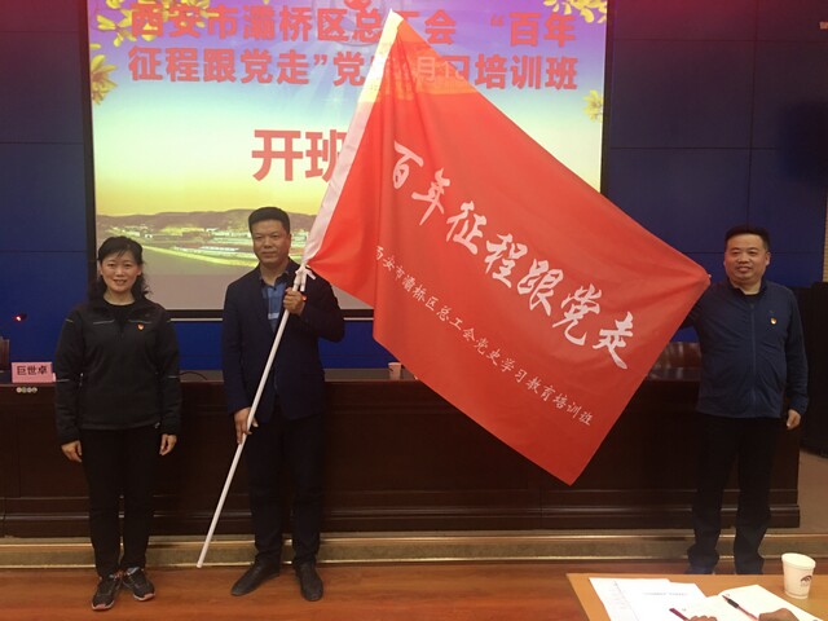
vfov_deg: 48.2
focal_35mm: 29
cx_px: 414
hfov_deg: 61.7
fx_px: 694
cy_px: 310
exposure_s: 1/10
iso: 100
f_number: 2.2
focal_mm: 4.15
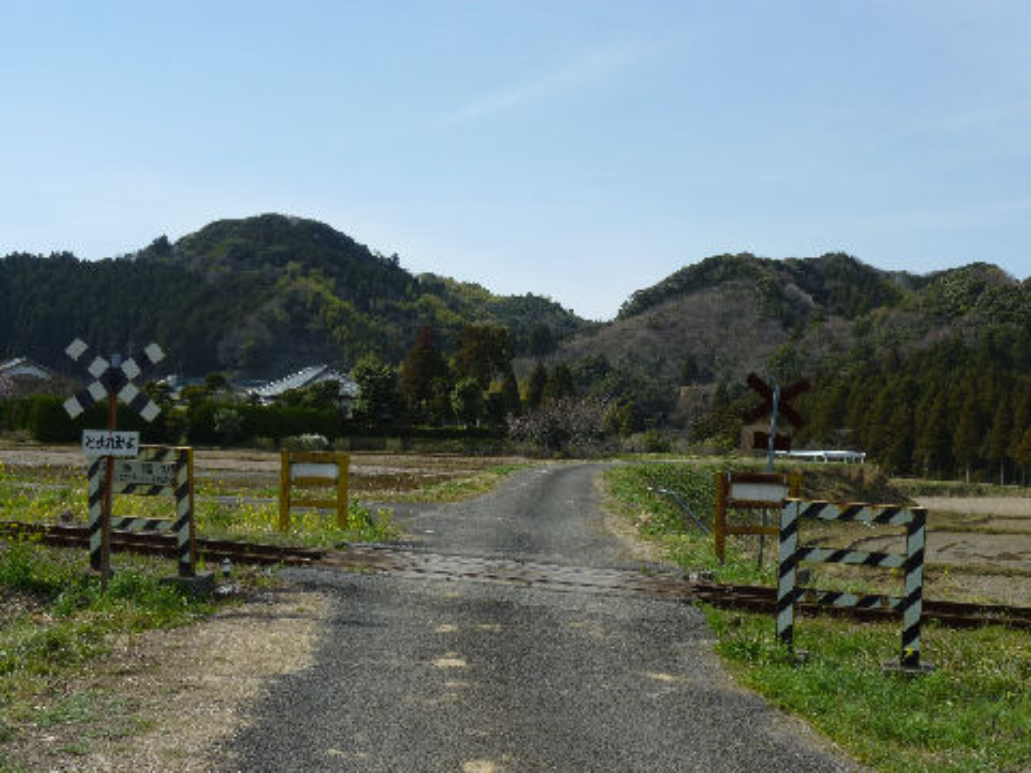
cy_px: 386
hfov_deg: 46.8
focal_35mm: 40
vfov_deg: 36.0
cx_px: 516
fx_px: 1191
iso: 80
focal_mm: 7.2
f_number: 4
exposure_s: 1/640
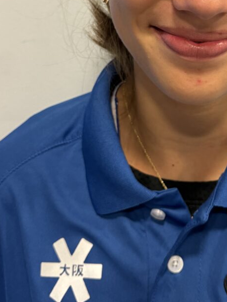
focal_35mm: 60
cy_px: 32
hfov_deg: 23.8
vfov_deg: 30.8
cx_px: 202
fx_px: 524
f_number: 1.78
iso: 400
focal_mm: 6.86
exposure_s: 1/60
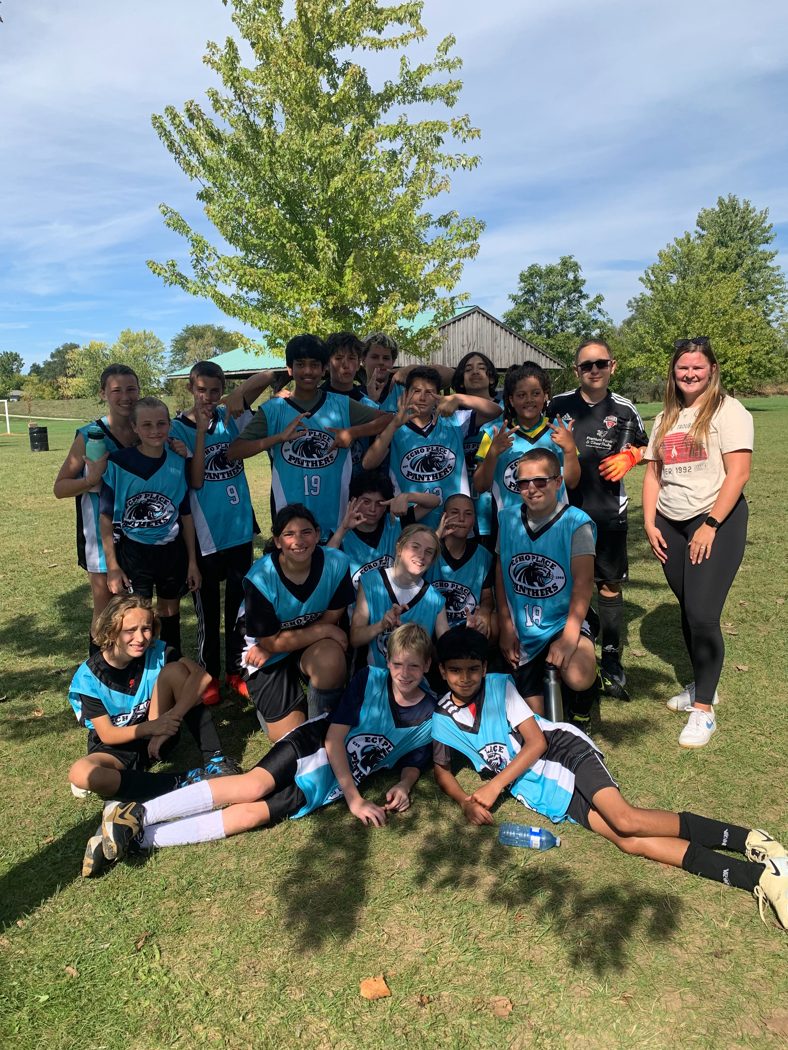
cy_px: 525
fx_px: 789
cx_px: 394
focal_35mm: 26
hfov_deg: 53.1
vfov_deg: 67.3
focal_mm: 4.25
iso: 25
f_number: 1.8
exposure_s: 1/1845
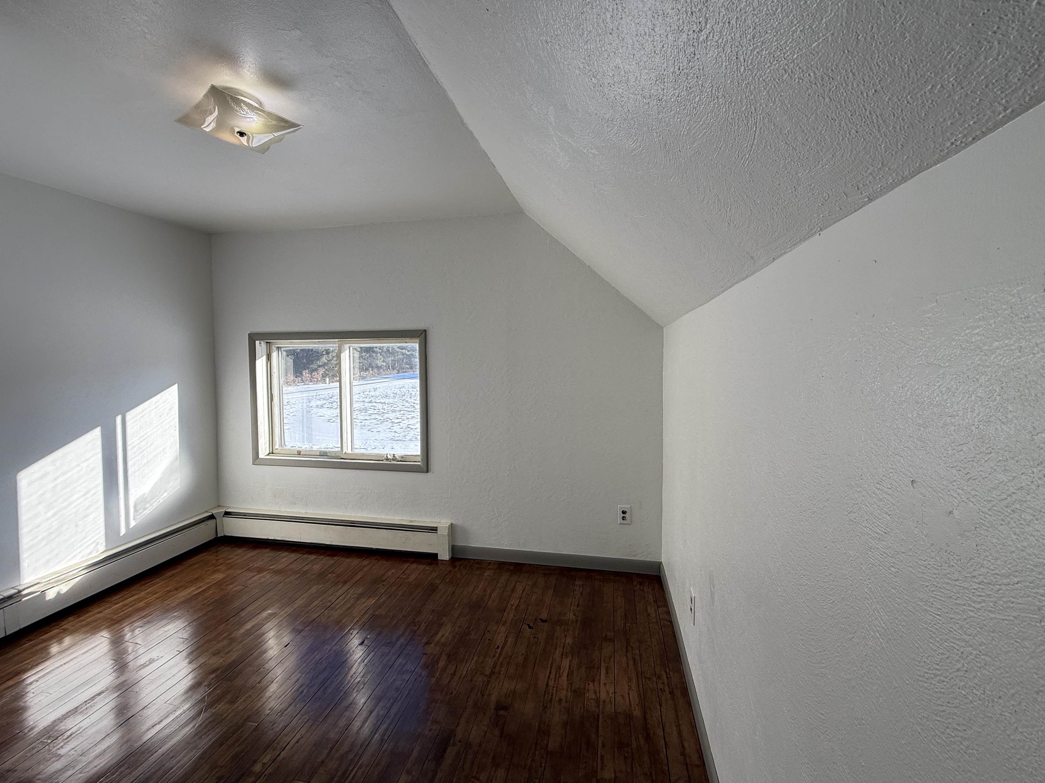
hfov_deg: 98.2
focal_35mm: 15
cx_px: 526
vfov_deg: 81.7
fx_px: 453
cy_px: 372
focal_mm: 2.22
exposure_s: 1/518
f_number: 2.2
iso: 64
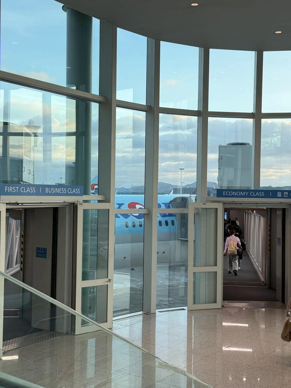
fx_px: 538
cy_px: 194
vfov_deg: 39.7
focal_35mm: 48
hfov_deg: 30.3
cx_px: 146
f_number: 1.78
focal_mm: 6.76
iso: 50
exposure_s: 1/190
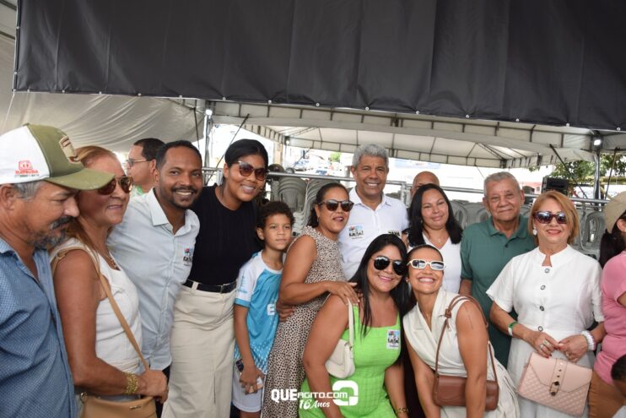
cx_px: 313
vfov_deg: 47.9
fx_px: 470
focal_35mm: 27
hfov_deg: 67.4
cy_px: 209
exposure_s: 1/125
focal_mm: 18
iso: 140
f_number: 5.6
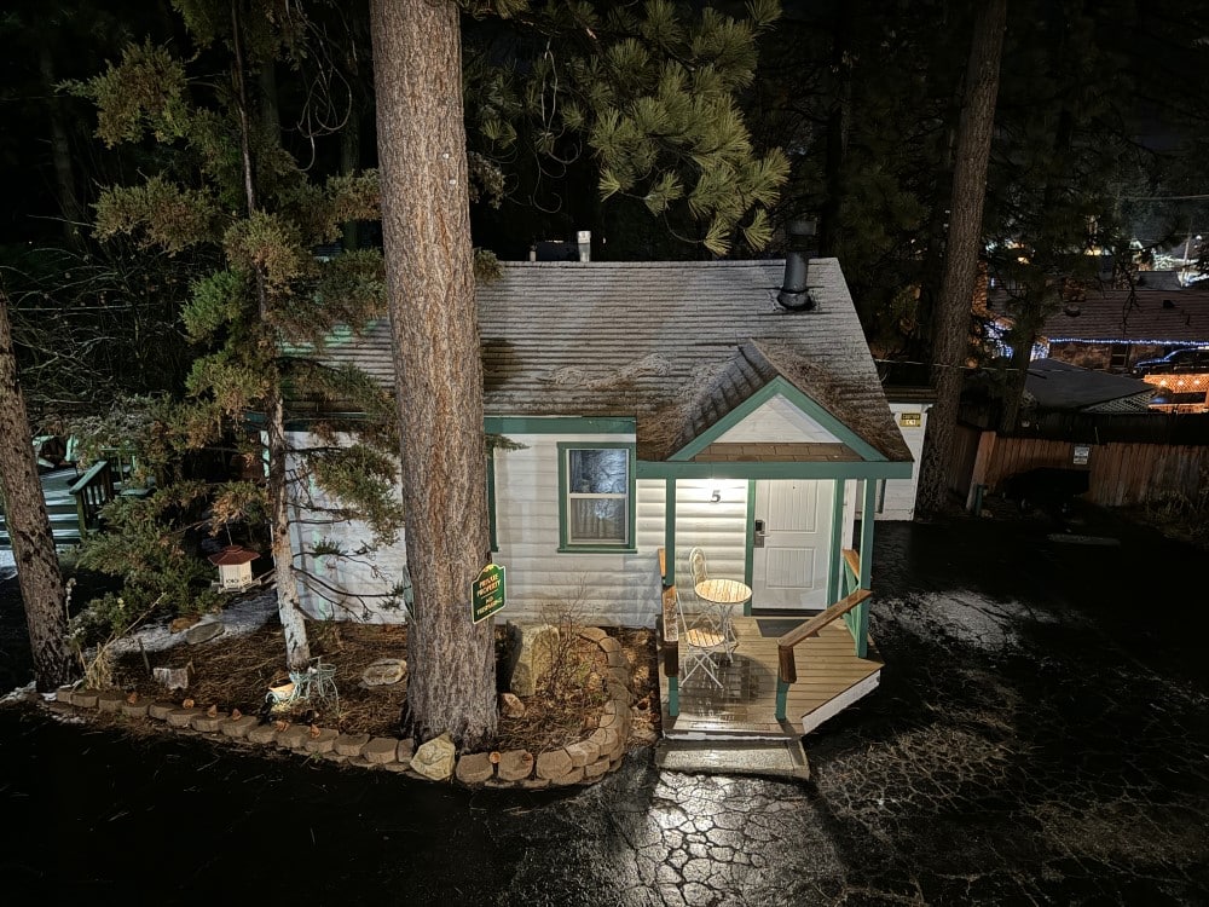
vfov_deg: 56.8
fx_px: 838
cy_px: 454
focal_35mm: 24
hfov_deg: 71.6
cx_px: 604
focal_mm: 6.86
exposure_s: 1/9
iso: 1000
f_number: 1.78
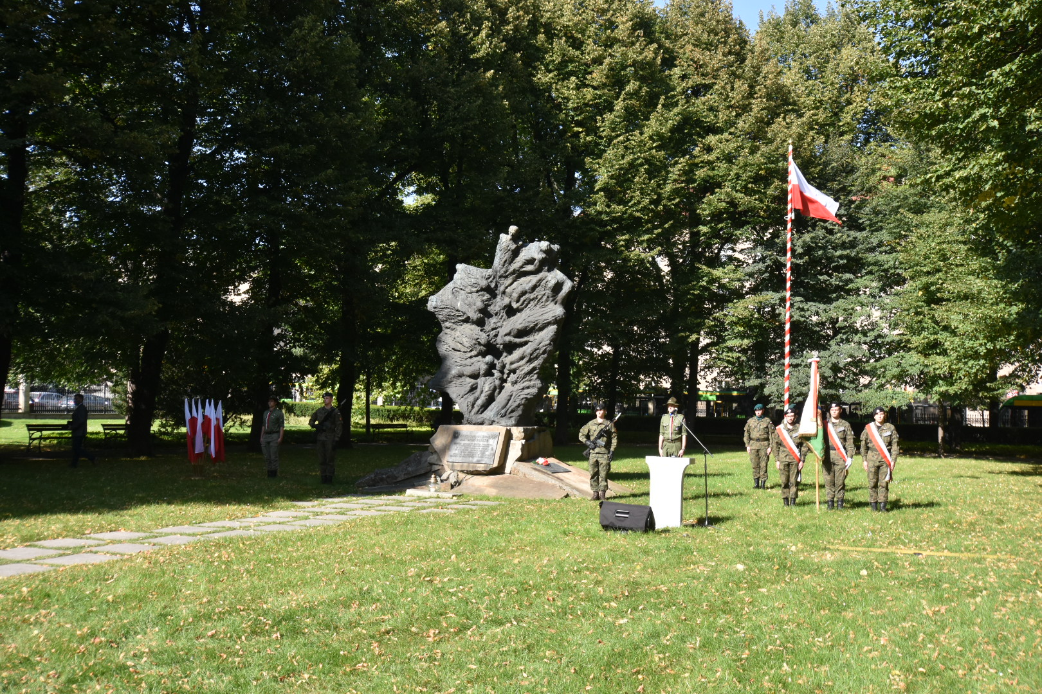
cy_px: 347
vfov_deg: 36.9
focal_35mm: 36
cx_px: 521
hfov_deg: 53.1
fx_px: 1042
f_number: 10
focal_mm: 24
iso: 400
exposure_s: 1/400
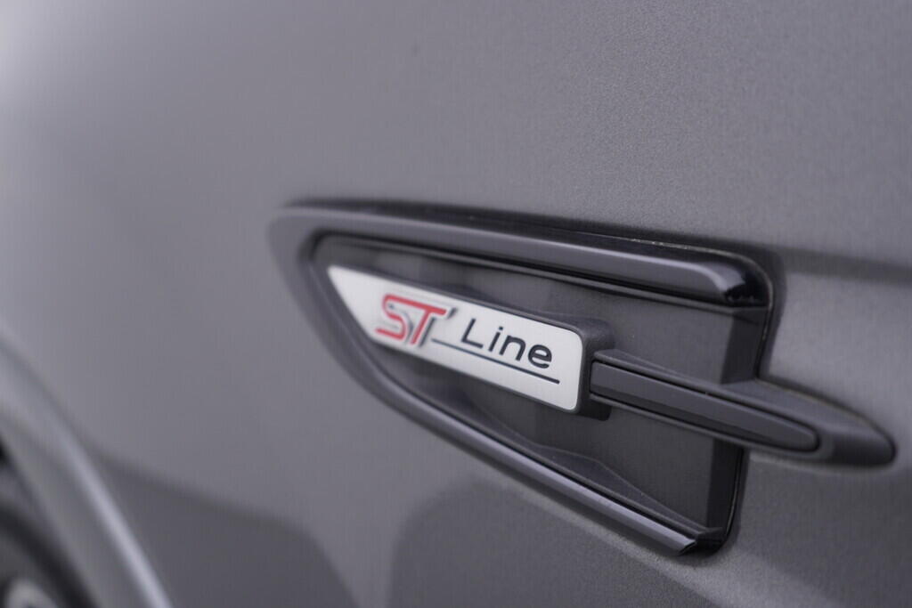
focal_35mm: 36
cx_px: 456
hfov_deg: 53.1
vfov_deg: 36.9
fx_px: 912
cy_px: 304
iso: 125
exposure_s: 1/60
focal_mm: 24
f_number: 3.5
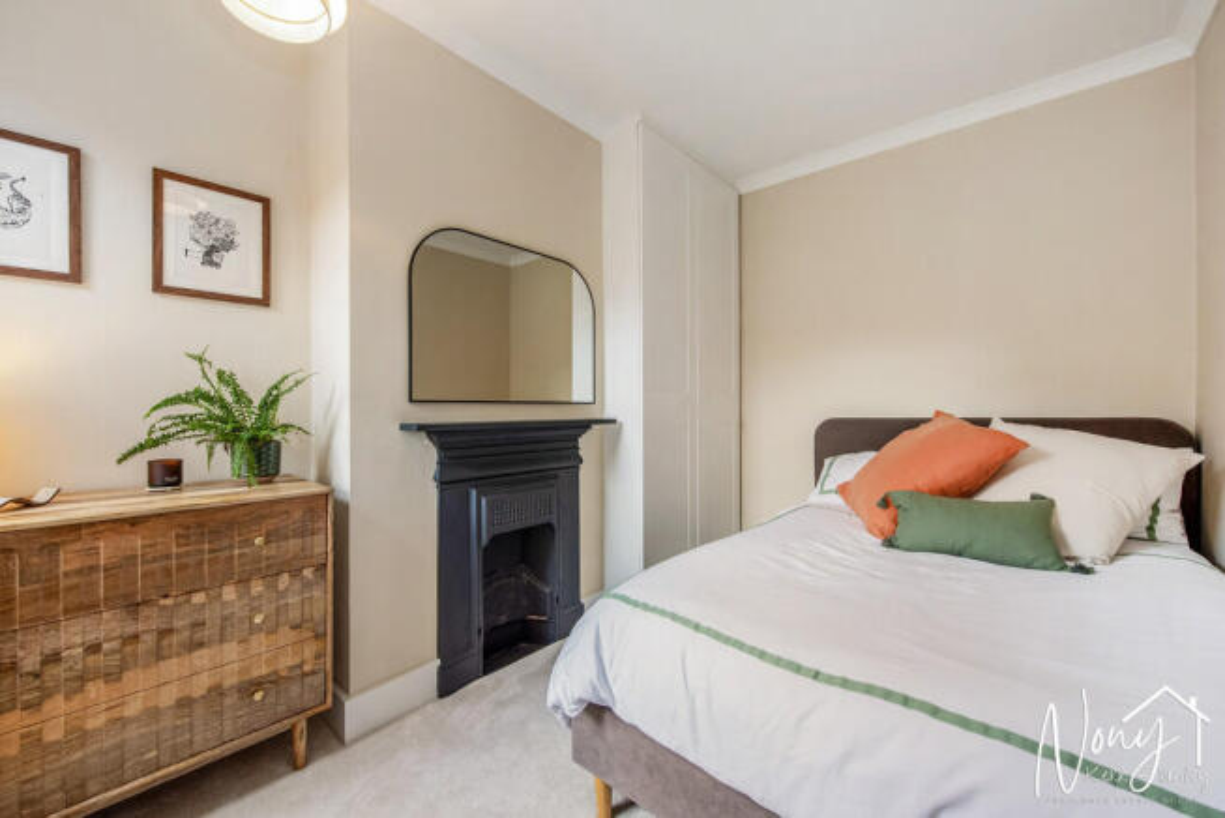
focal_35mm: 14
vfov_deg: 81.3
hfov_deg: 104.2
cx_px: 612
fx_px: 477
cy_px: 409
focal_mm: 14
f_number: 7.1
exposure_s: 1/40
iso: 400
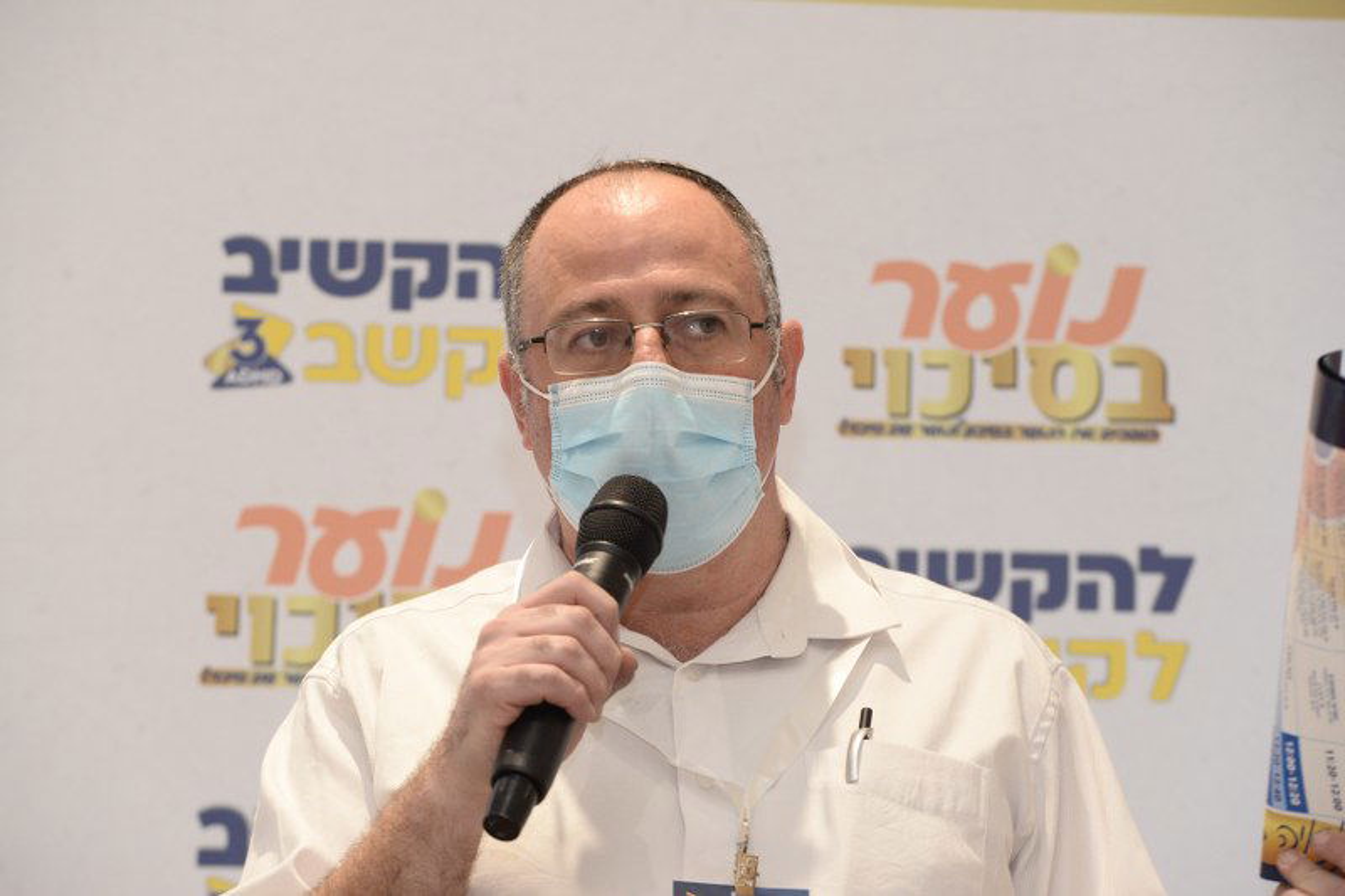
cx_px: 672
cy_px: 448
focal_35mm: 150
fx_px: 5603
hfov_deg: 13.7
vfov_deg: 9.1
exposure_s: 1/160
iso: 2000
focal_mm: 150
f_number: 6.3
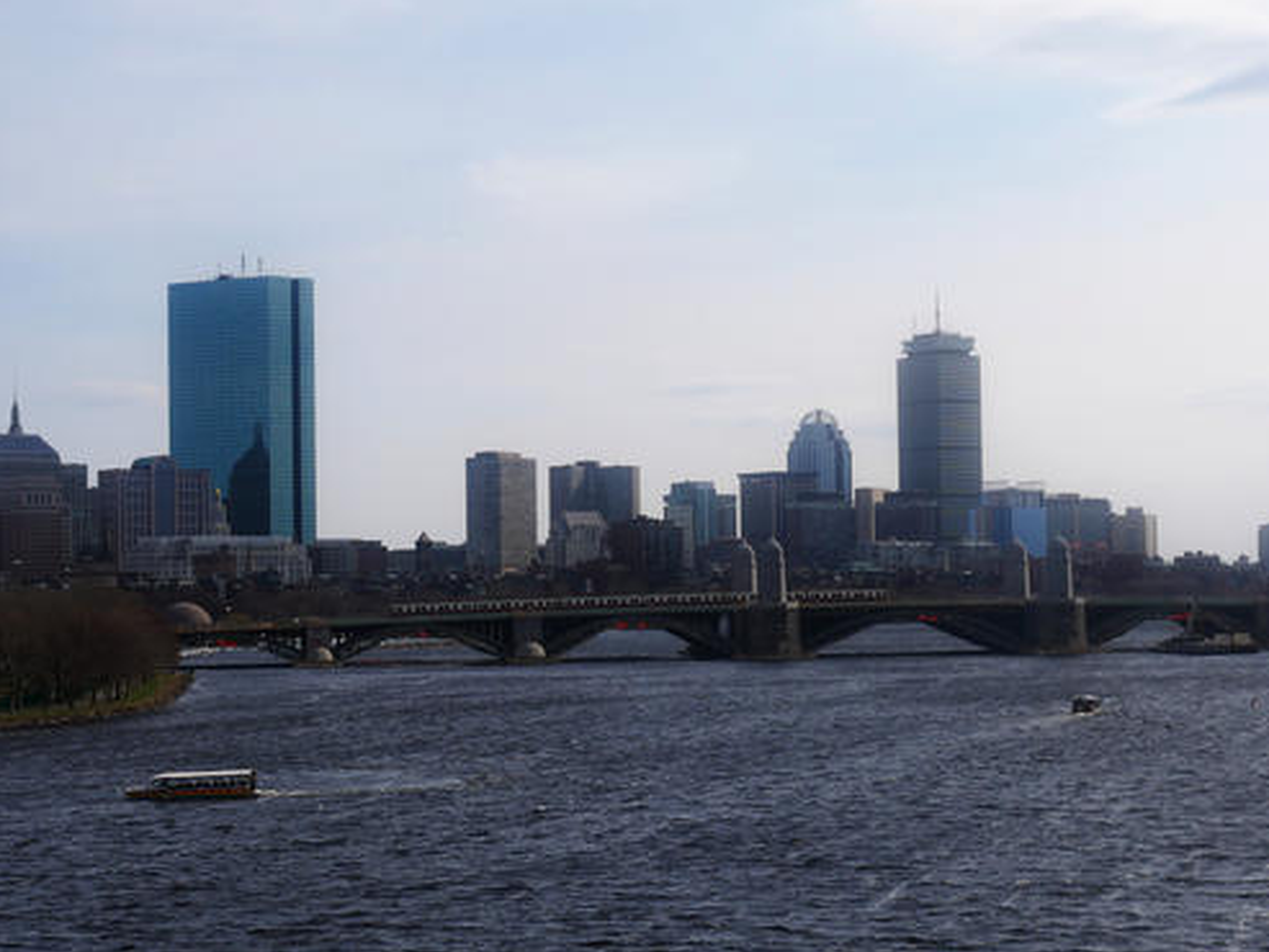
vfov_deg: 21.3
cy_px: 477
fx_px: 2530
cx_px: 633
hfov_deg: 28.2
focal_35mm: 69
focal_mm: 34
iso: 200
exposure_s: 1/500
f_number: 10
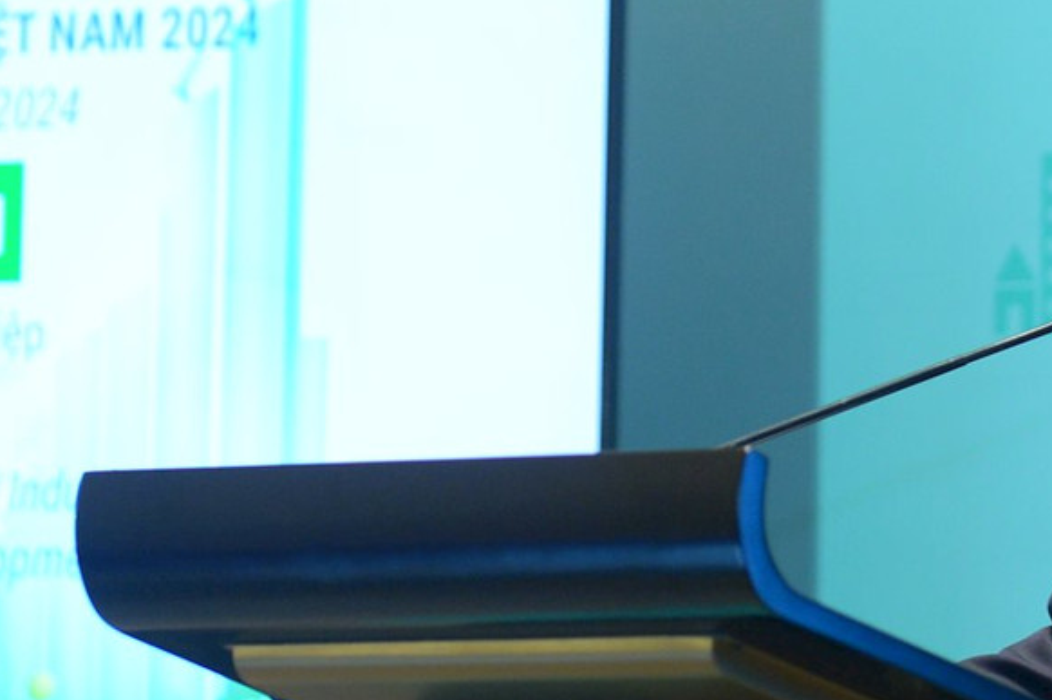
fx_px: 11562
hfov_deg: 5.2
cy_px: 282
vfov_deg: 3.5
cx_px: 817
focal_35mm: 396
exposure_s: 1/125
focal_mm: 120
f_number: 2.8
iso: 1600
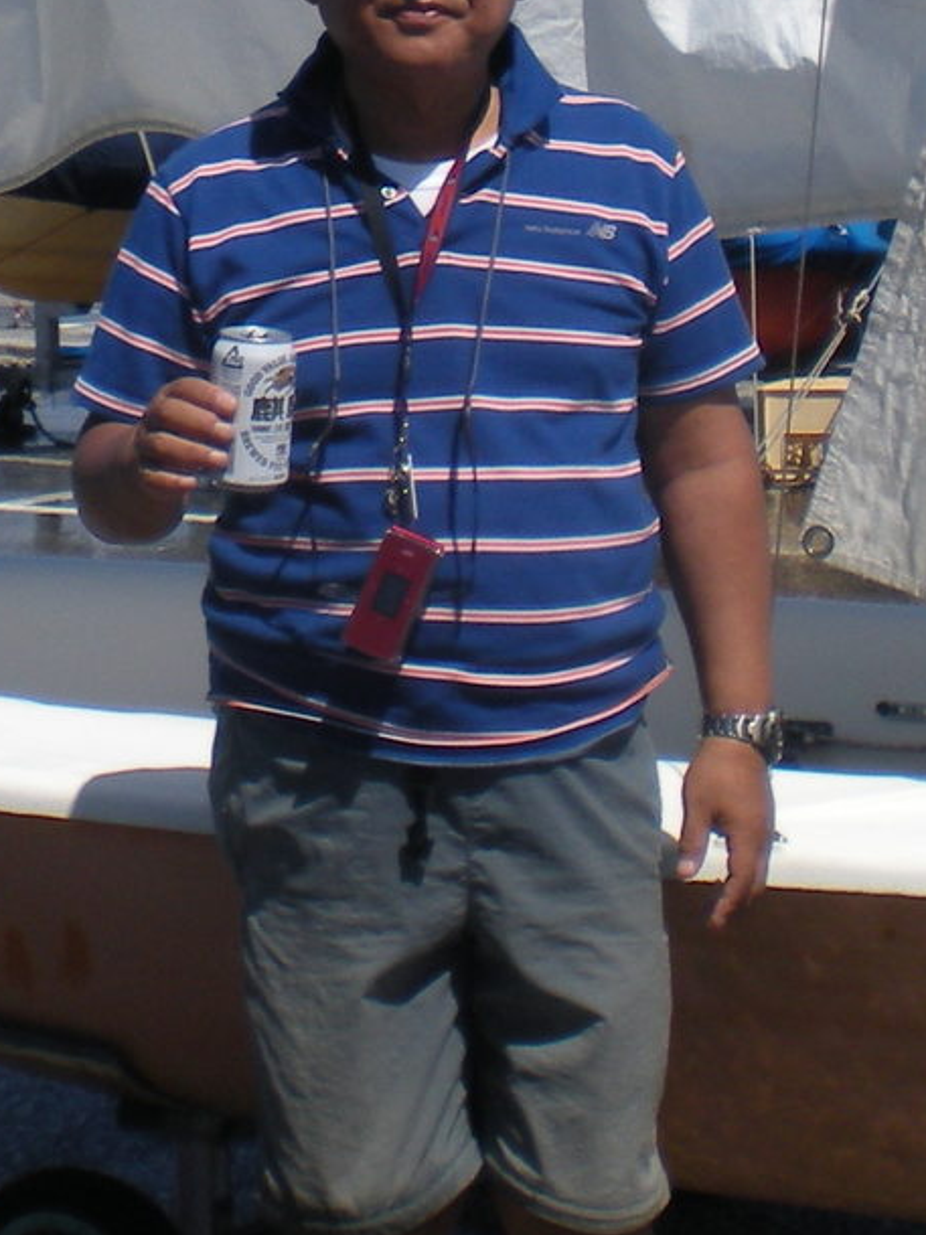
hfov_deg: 12.1
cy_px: 135
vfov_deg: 16.0
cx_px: 237
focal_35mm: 122
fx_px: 4354
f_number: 4.6
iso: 64
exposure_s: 1/1000
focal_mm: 6.3
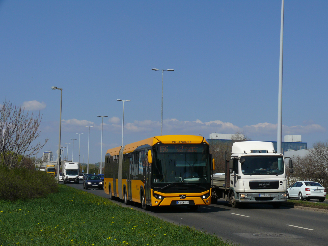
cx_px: 164
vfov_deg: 18.7
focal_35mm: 79
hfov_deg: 24.7
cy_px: 123
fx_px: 749
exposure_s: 1/640
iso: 100
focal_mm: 16.7
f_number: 8
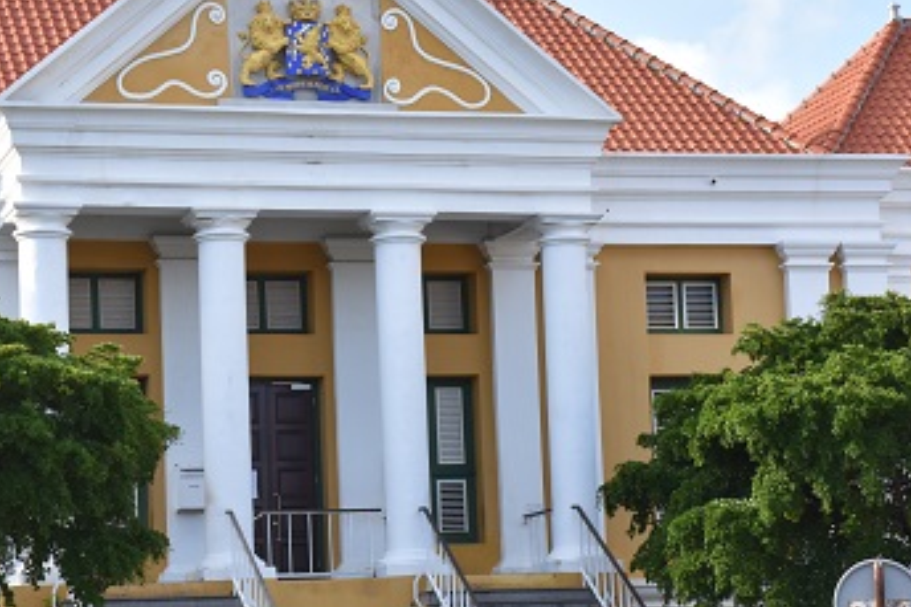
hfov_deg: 17.4
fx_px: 2981
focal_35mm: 118
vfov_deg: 11.6
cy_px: 376
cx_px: 360
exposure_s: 1/500
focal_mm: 45
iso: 400
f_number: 8
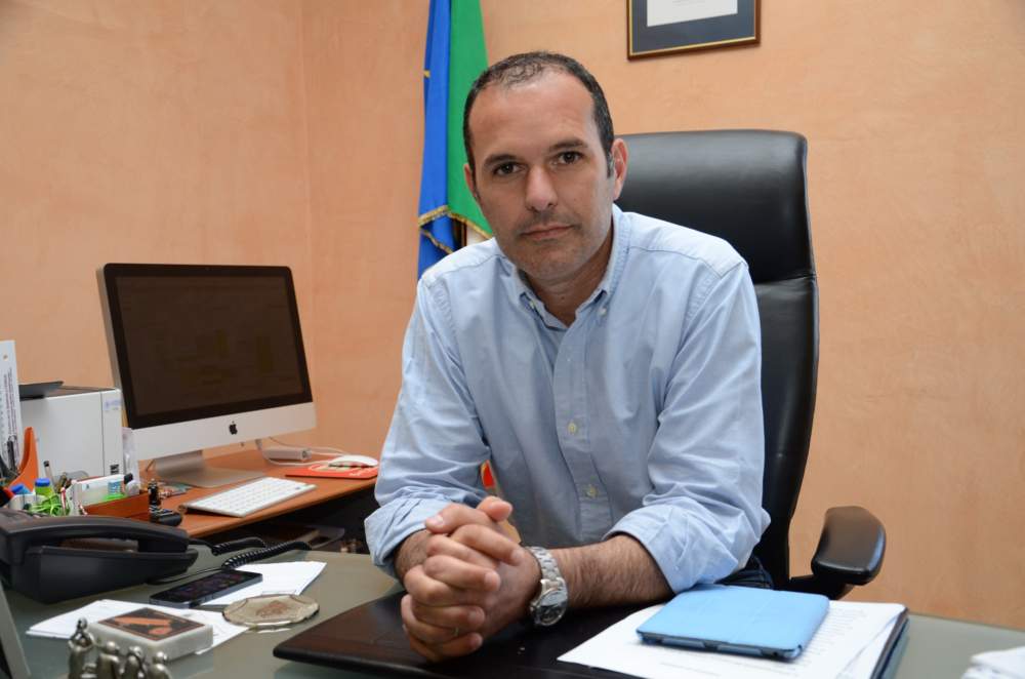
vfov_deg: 35.3
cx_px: 512
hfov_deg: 51.4
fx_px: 1065
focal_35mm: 38
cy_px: 340
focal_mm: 25
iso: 400
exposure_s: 1/200
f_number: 4
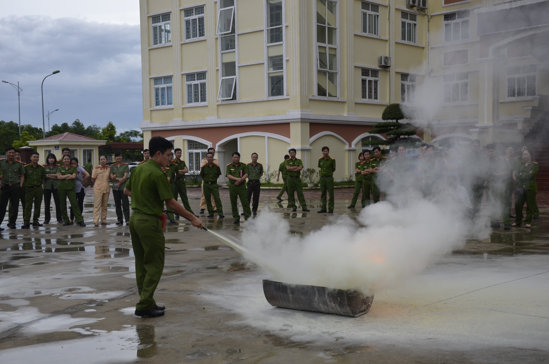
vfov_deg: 26.4
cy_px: 182
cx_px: 274
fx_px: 776
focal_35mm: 51
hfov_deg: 39.0
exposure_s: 1/250
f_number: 8
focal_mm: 34
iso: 200
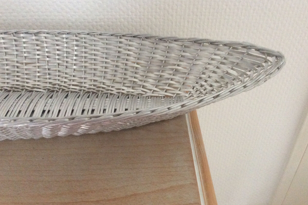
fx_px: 291
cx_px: 156
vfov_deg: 38.9
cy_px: 102
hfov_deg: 55.8
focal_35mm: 34
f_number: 2.4
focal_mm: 3.3
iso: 250
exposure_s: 1/17
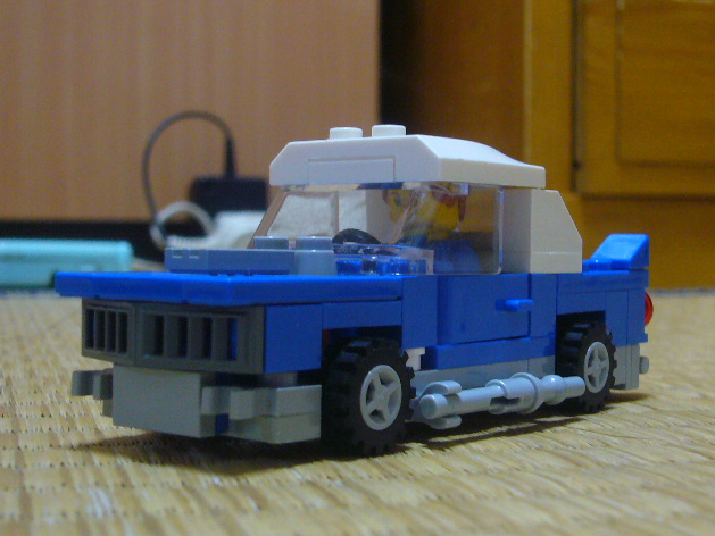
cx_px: 361
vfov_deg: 24.8
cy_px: 266
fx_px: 1219
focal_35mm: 59
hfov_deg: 32.7
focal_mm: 6.9
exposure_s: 1/8
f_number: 3.3
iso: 200
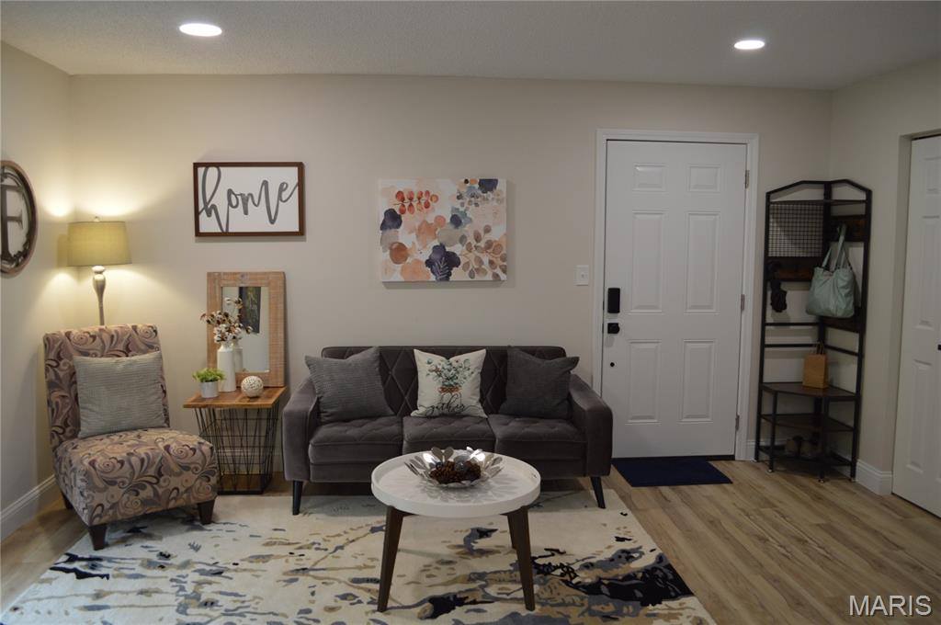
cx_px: 470
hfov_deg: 67.4
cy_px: 312
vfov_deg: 47.8
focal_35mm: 27
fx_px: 705
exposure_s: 1/50
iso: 400
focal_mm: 18
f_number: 3.5
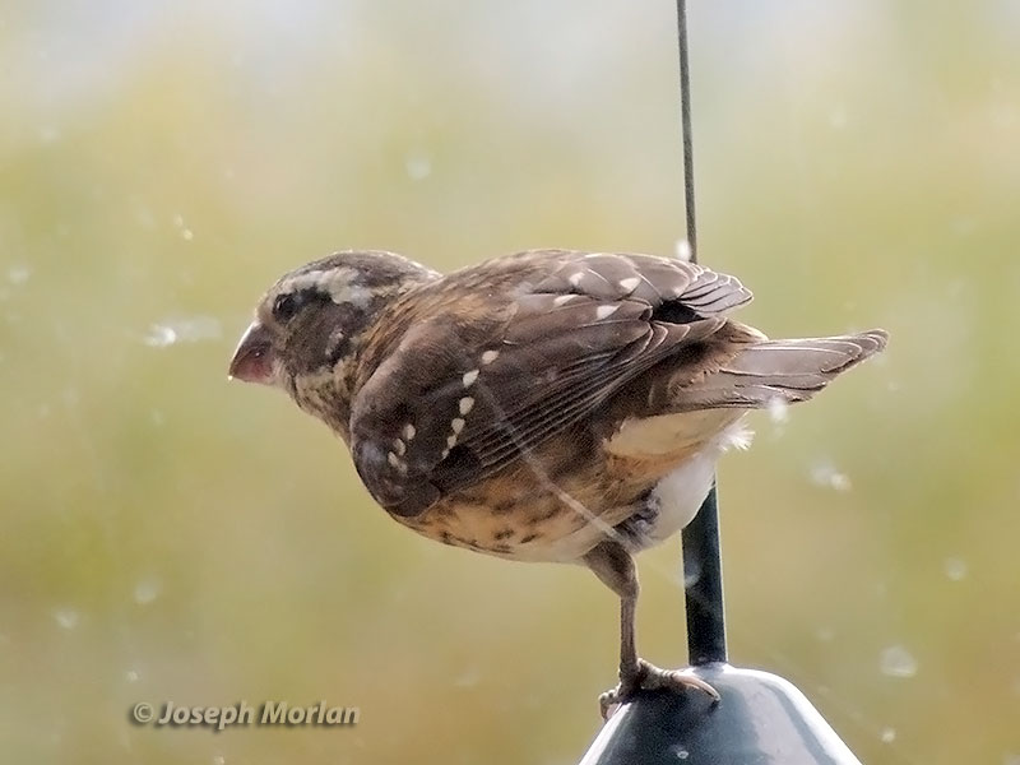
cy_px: 382
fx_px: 29466
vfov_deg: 1.5
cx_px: 510
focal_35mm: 1000
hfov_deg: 2.0
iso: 800
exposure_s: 1/100
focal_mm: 180
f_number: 5.9
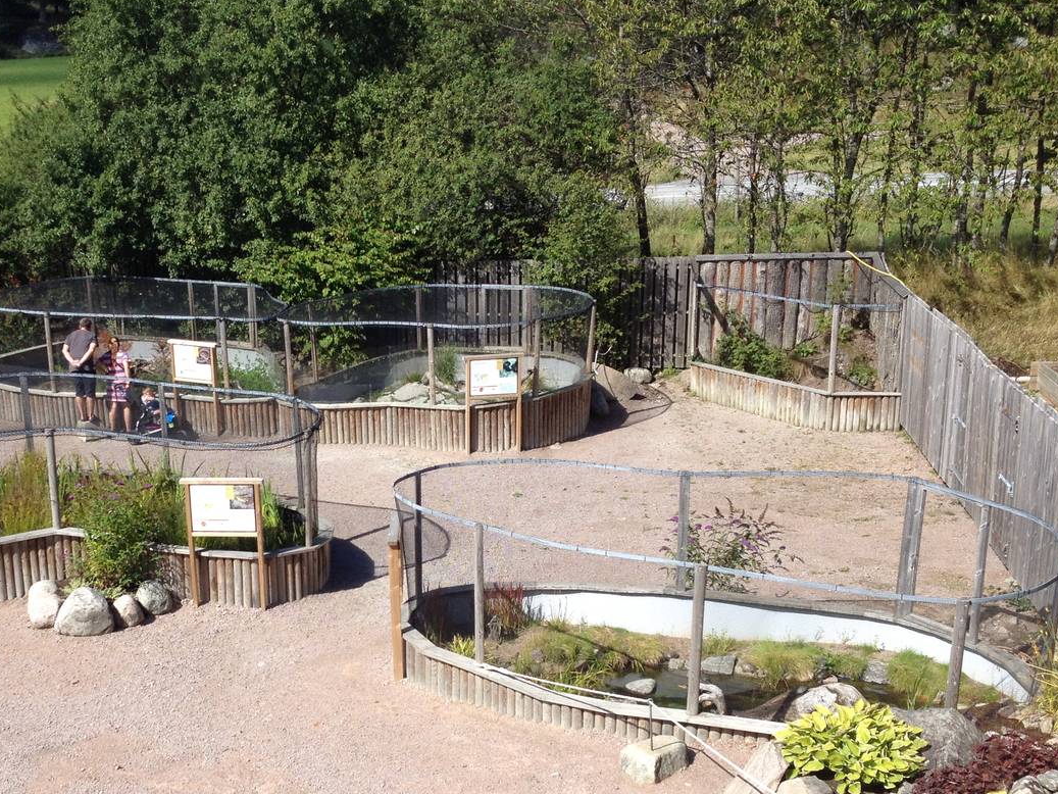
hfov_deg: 35.2
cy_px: 557
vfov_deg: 26.8
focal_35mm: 54
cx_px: 352
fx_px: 1651
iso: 50
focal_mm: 4.28
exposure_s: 1/1314
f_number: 2.4
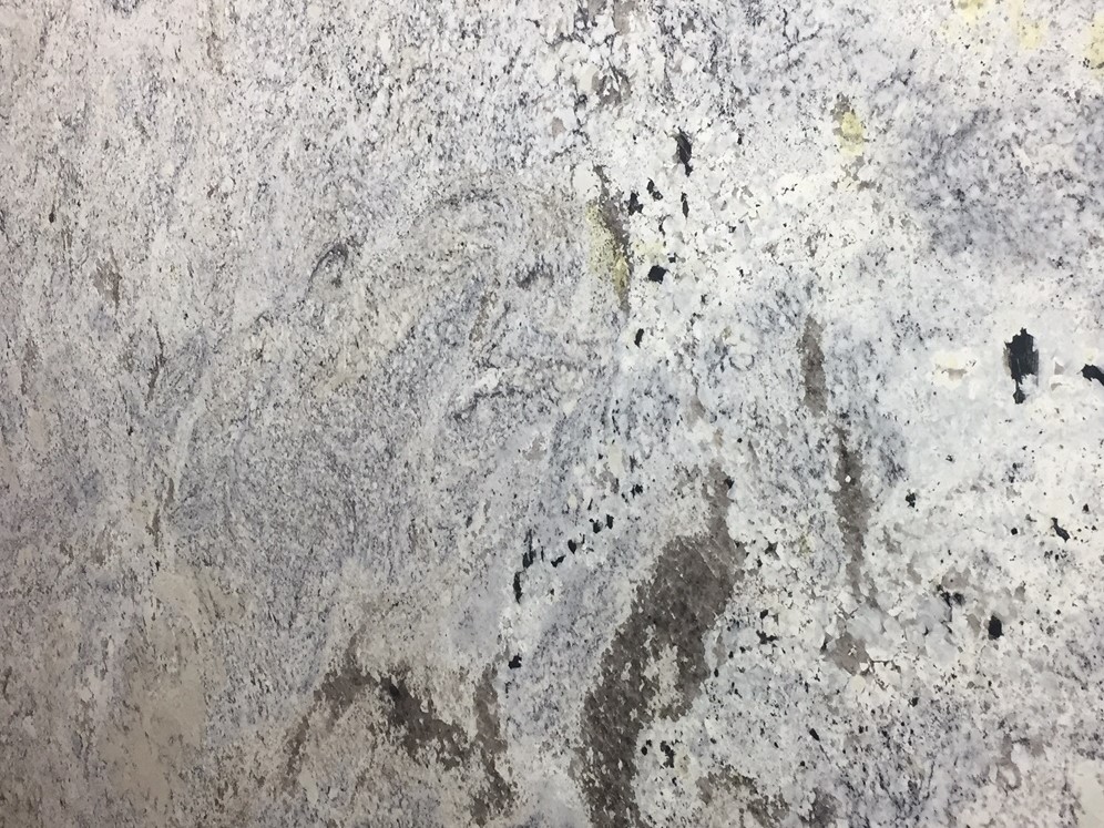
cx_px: 552
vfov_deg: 48.2
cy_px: 414
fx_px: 925
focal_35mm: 29
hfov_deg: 61.7
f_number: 2.2
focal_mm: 4.15
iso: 32
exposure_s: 1/40
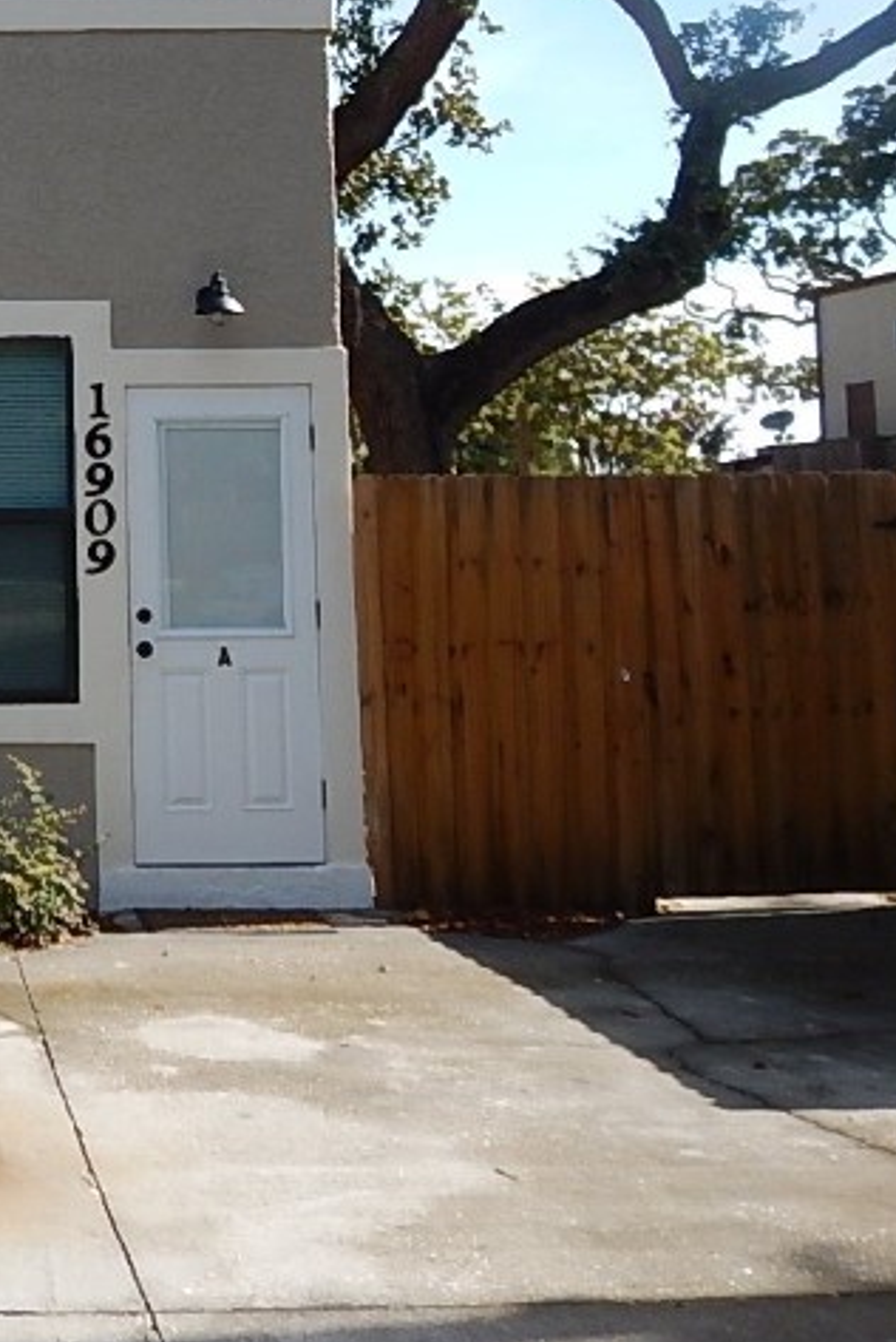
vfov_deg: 35.7
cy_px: 275
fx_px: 2013
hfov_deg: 23.1
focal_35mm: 54
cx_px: -159
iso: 125
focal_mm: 4.3
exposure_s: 1/1000
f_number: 2.8
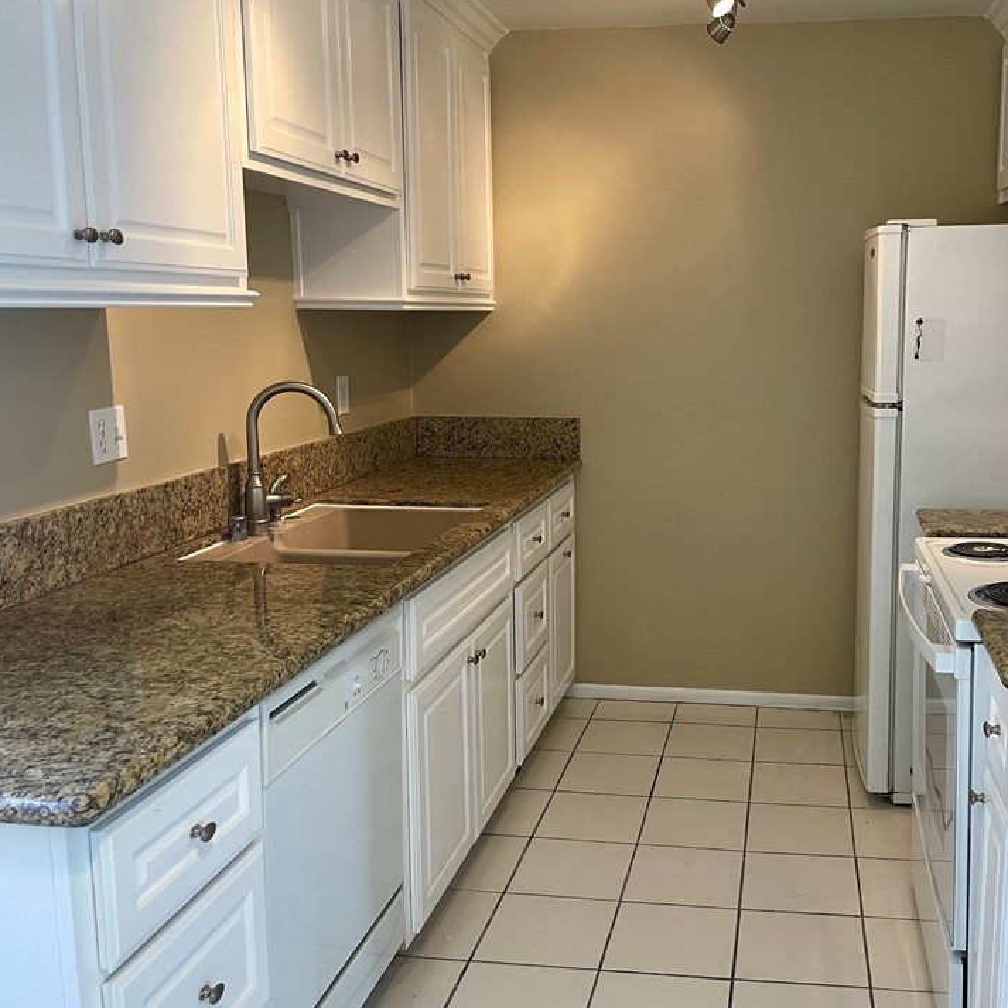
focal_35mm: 33
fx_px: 1087
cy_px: 500
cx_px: 650
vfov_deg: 49.7
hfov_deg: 49.1
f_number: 1.6
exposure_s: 1/60
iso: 80
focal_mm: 4.2
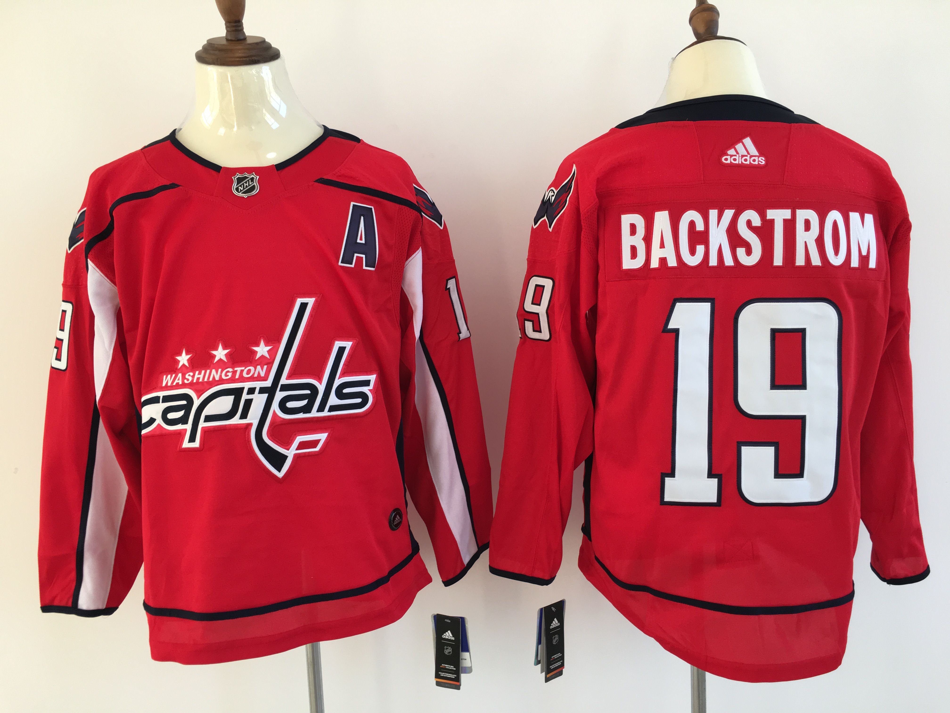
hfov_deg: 61.7
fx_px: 796
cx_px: 475
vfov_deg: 48.2
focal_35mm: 29
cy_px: 356
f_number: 2.2
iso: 40
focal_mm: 4.15
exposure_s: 1/100
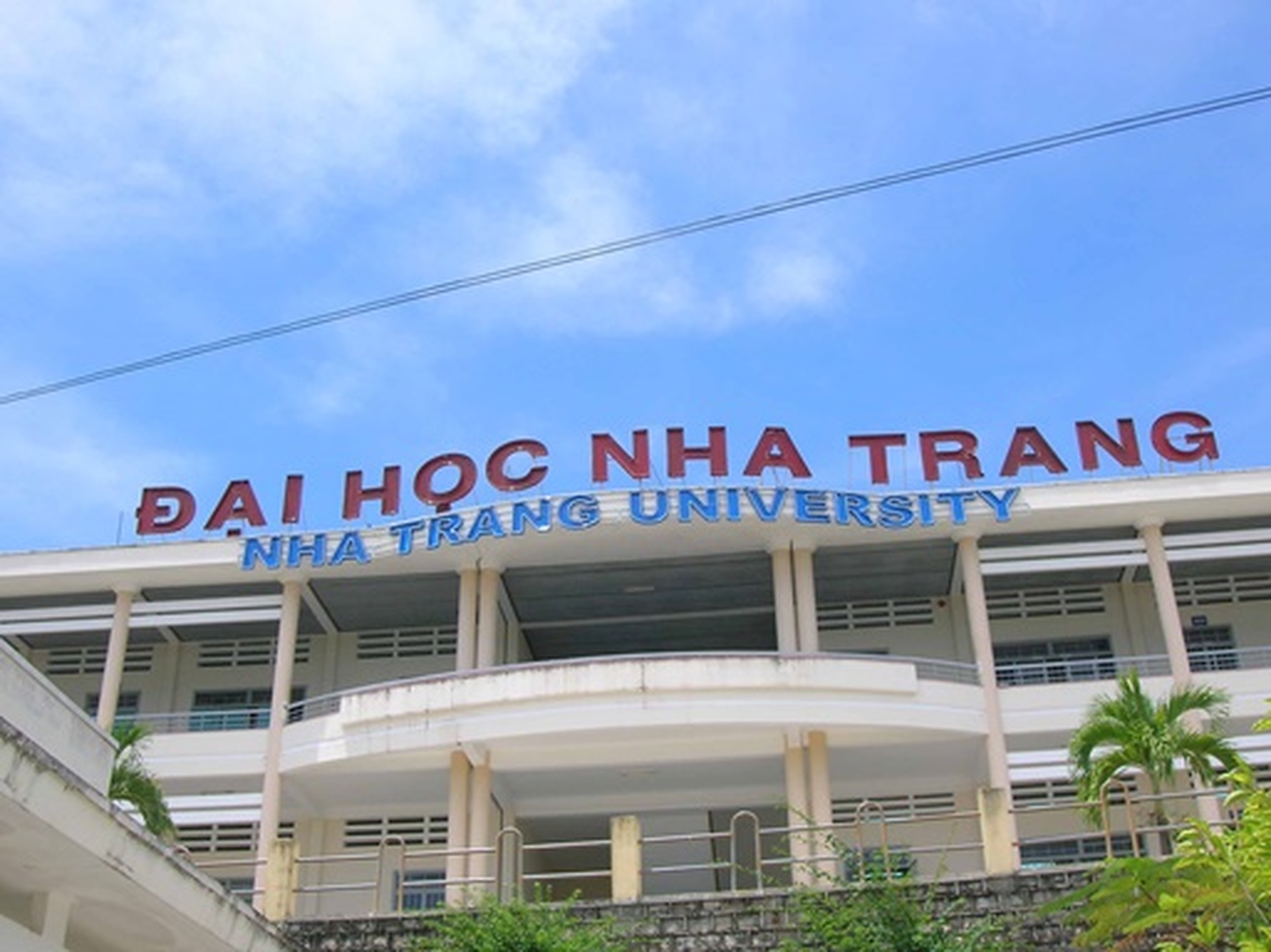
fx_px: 1394
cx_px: 636
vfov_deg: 37.7
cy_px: 476
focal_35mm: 38
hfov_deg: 49.0
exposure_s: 1/339
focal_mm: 6.4
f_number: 5
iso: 50
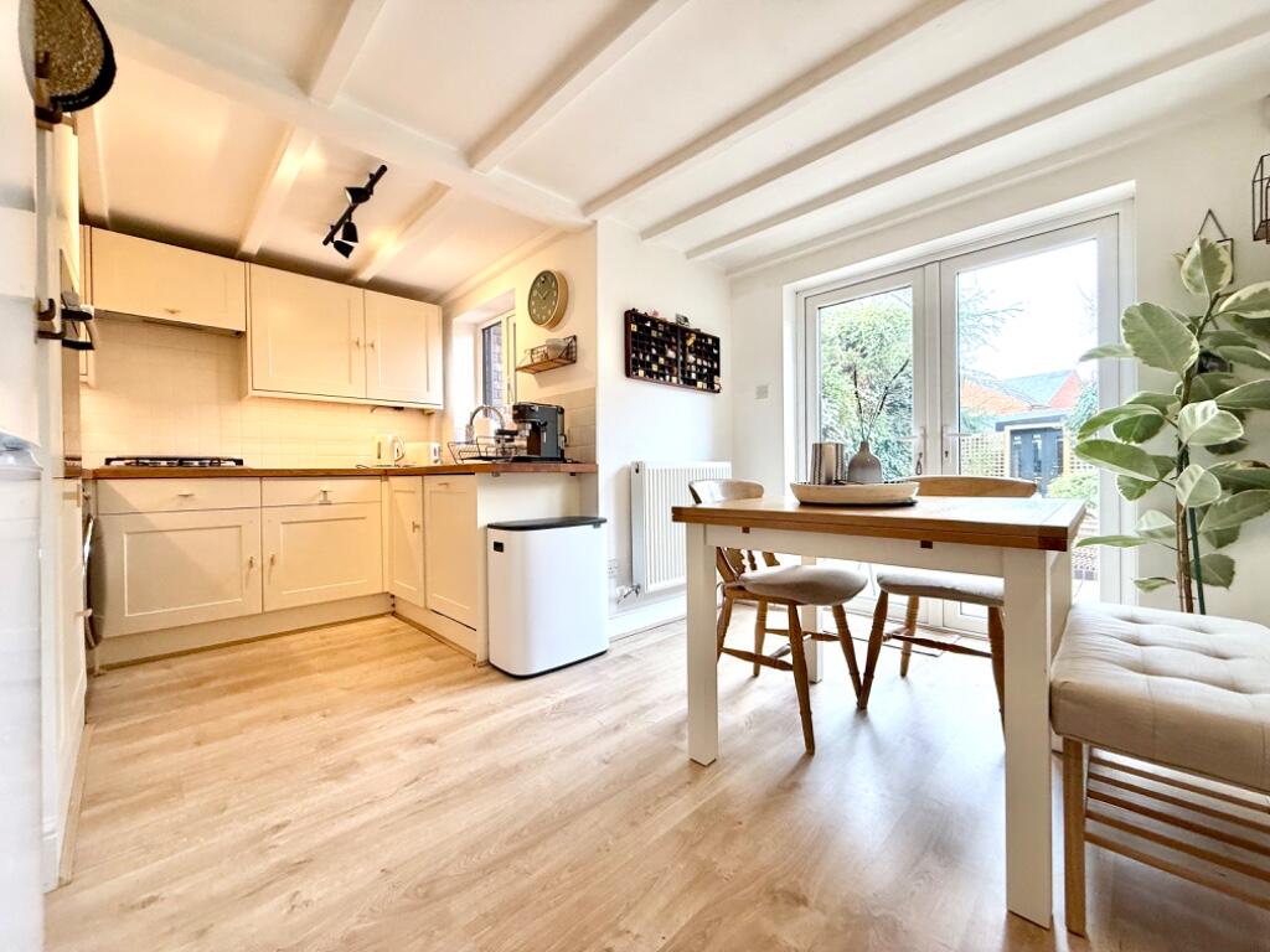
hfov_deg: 102.1
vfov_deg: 85.7
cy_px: 476
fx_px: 514
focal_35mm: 14
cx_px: 635
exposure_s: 1/100
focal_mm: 2.22
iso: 125
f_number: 2.2
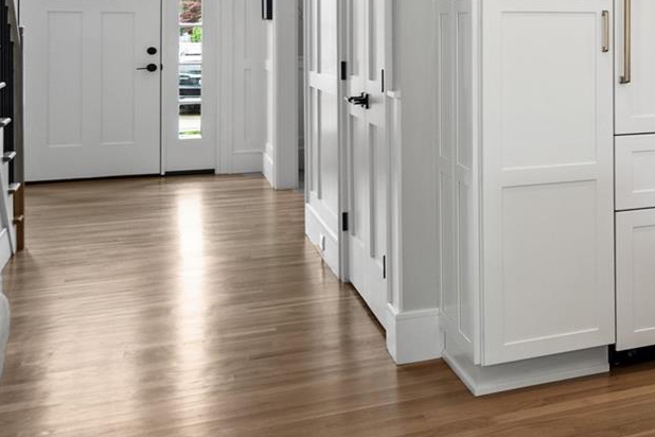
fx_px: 964
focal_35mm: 53
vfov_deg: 24.6
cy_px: 23
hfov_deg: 26.8
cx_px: 981
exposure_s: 1/10
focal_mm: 16
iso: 200
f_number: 5
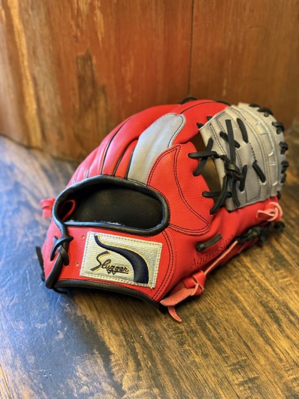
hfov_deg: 30.3
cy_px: 200
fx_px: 553
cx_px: 150
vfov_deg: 39.7
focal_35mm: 48
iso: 320
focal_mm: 6.76
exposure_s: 1/40
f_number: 1.78
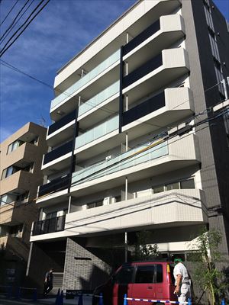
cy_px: 152
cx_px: 114
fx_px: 256
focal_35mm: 29
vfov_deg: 61.7
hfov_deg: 48.2
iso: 25
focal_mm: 4.15
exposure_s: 1/3205
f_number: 2.2
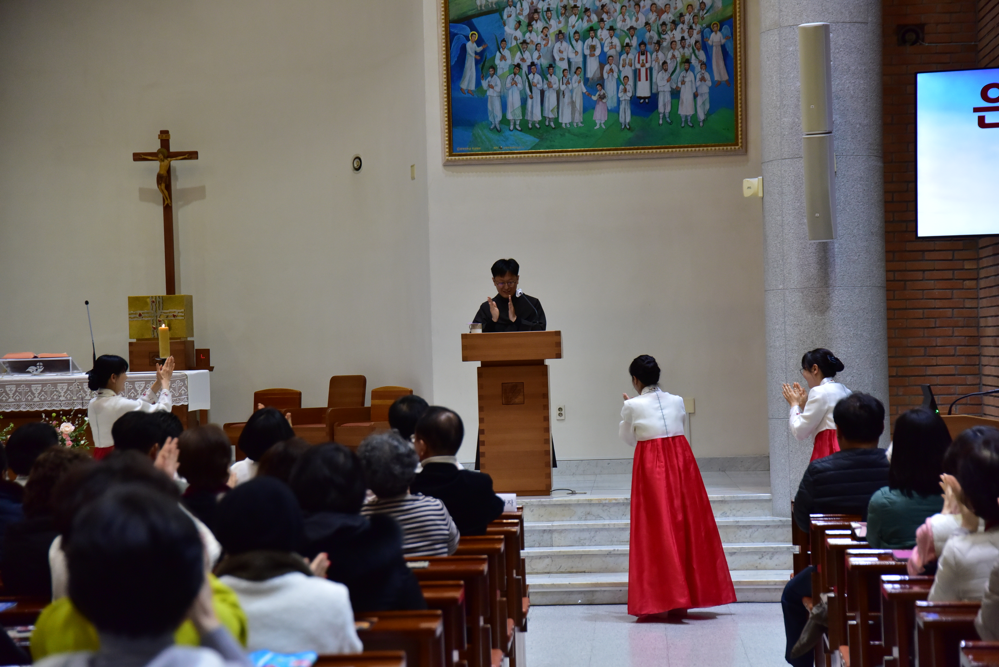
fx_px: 2276
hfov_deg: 24.8
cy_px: 334
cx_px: 500
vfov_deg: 16.7
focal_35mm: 82
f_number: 4
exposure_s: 1/250
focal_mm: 82
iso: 2000
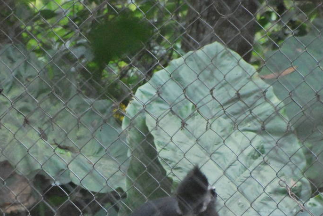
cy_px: 220
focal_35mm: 1050
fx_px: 9431
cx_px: 163
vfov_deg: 1.3
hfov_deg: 2.0
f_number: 5.6
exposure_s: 1/160
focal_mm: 300
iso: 1600
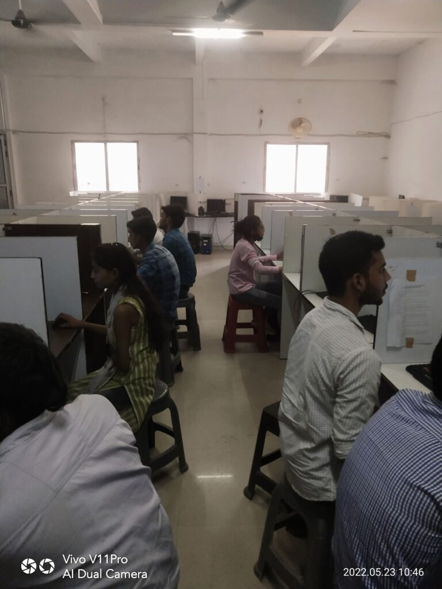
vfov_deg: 60.0
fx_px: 511
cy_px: 294
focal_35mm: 30
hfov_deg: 46.8
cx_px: 221
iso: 339
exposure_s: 1/50
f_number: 1.8
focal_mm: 3.95
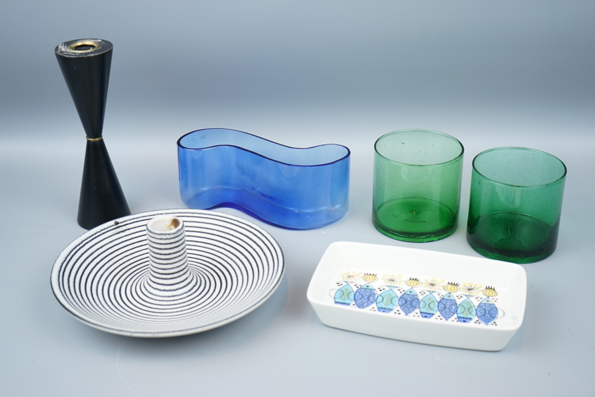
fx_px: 826
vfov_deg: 27.0
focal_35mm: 50
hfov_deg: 39.6
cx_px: 298
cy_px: 198
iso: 160
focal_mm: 50
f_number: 4.5
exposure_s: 1/60
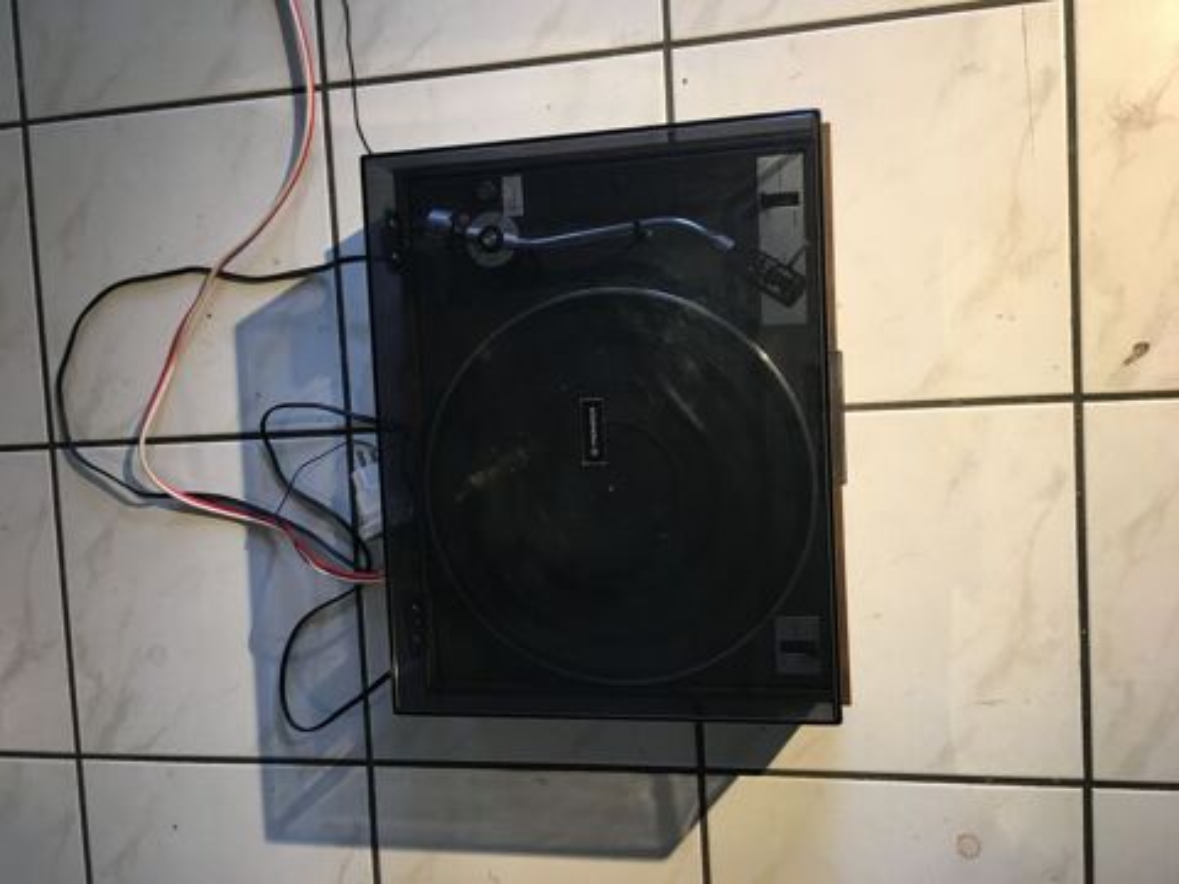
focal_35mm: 29
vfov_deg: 48.2
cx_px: 590
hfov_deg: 61.7
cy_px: 442
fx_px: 988
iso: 125
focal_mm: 4.15
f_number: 2.2
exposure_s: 1/33
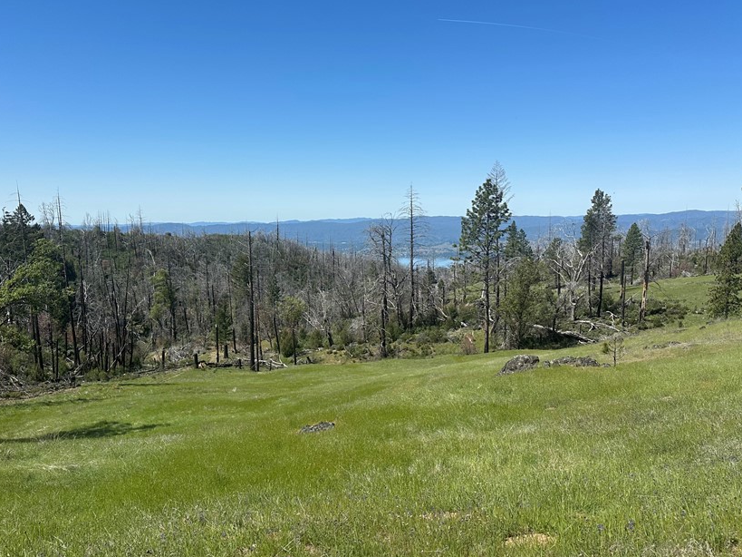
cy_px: 333
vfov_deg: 46.5
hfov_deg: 59.9
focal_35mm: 30
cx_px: 392
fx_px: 643
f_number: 1.78
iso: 80
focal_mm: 6.86
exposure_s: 1/5263
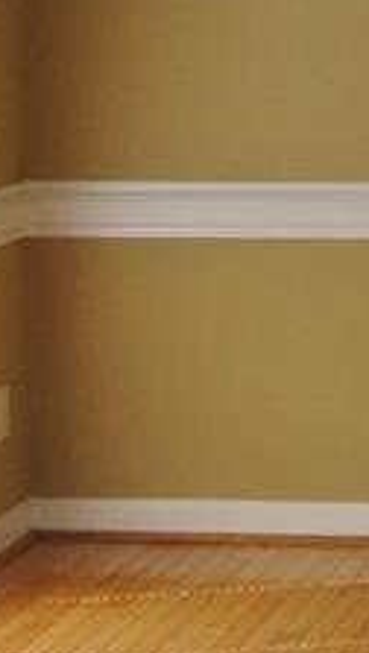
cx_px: 849
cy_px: 79
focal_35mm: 173
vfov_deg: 12.3
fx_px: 2999
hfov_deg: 6.7
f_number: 11
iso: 400
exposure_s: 1/60
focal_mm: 13.6
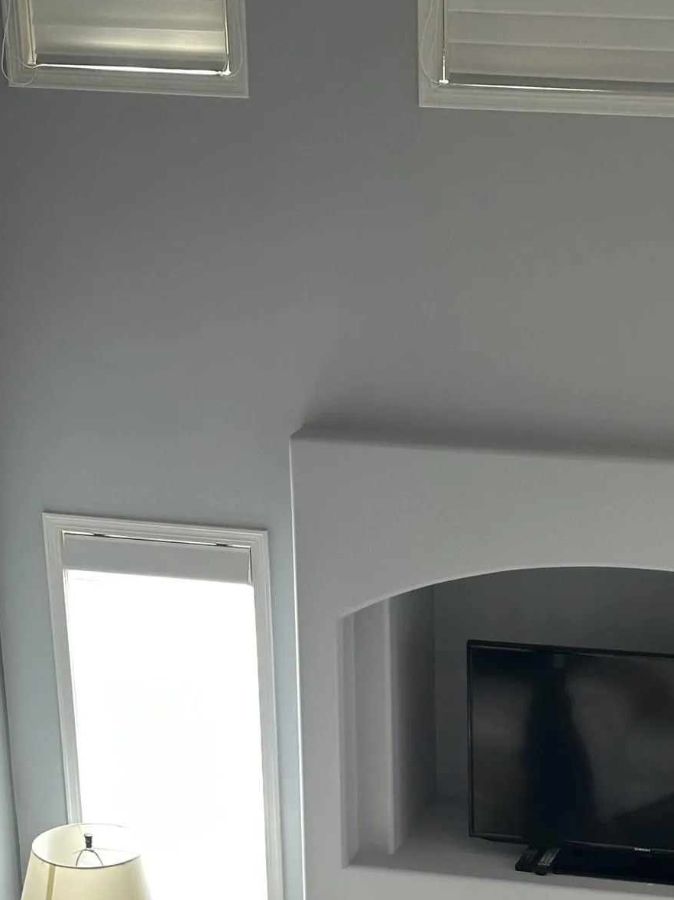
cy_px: 865
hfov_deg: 15.6
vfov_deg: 20.3
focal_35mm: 94
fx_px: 2442
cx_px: 558
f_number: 1.78
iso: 100
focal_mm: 6.86
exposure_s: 1/60
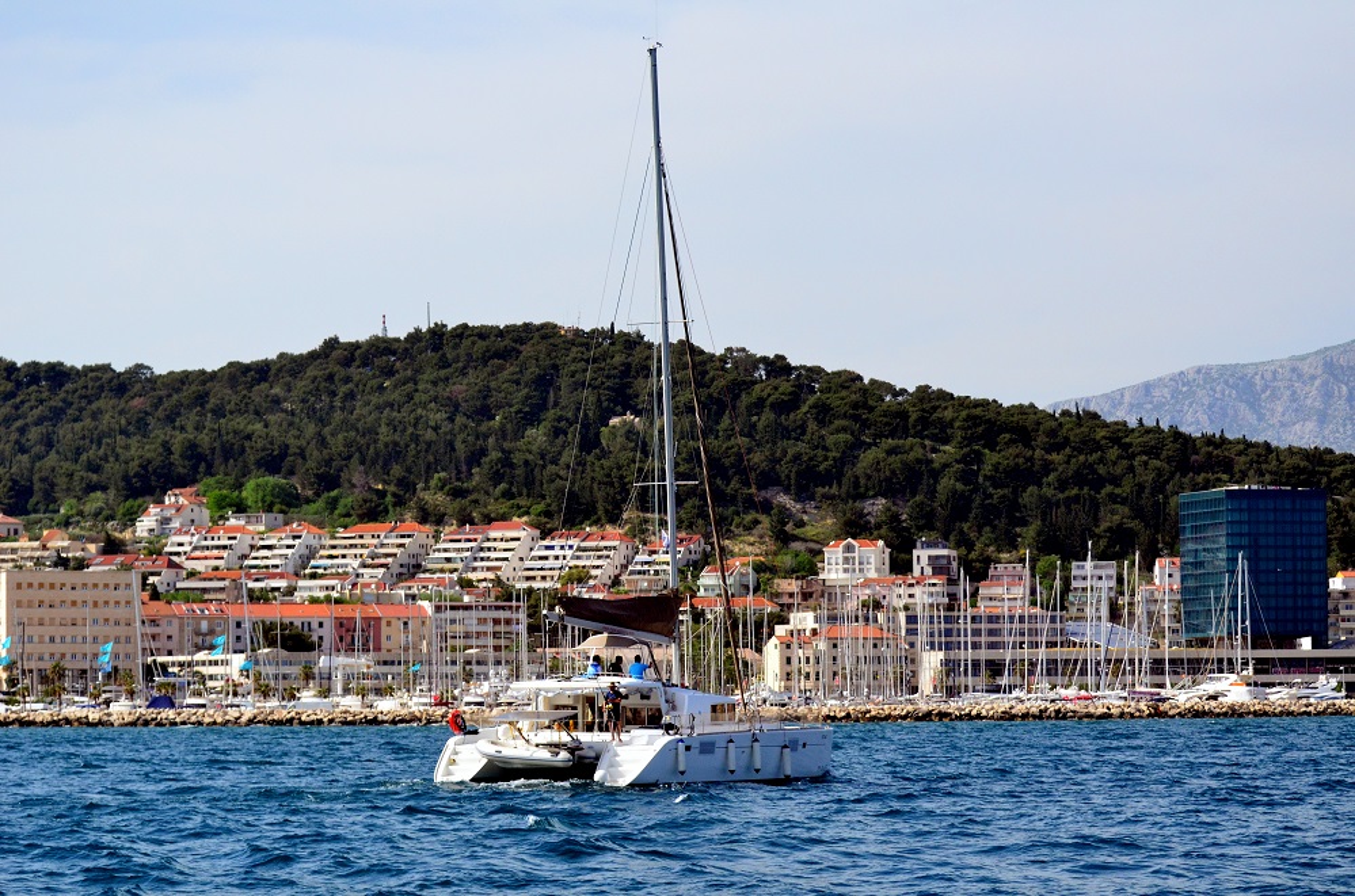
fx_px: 3943
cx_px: 678
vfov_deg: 13.0
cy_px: 448
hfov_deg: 19.5
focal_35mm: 105
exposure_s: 1/8000
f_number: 4.5
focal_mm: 70
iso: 1000
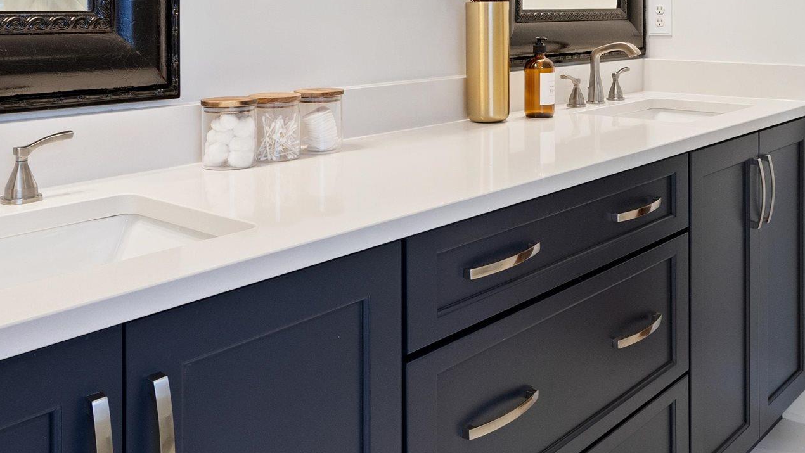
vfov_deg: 29.3
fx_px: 811
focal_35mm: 38
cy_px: 4
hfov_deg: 51.8
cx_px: 534
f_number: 8
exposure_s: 1/3
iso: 100
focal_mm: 10
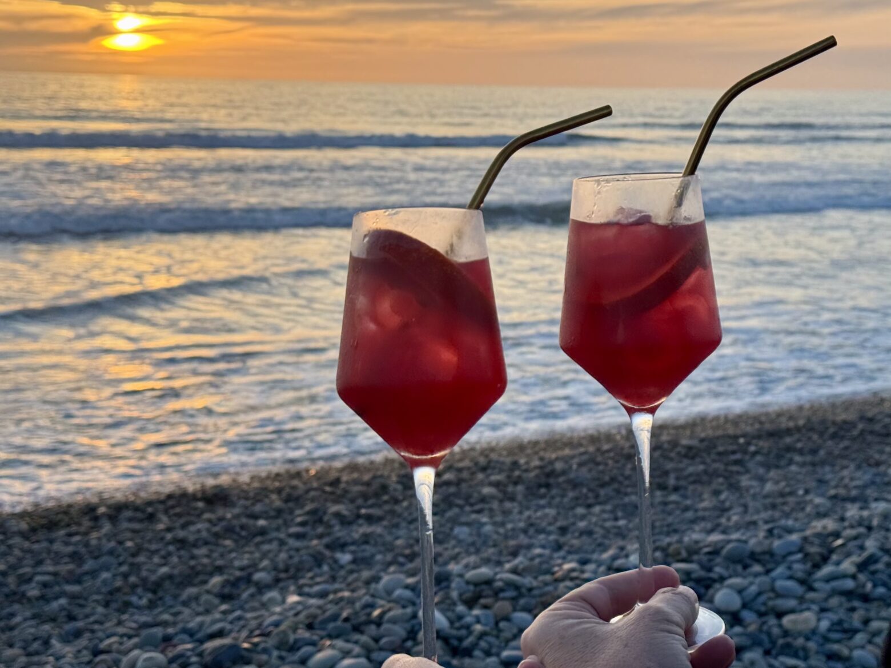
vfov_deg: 30.3
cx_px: 446
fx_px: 1235
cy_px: 334
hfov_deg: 39.7
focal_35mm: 48
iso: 64
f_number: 1.78
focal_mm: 6.76
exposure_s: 1/854
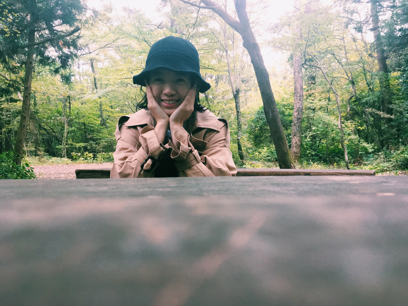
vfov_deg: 48.2
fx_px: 342
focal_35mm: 29
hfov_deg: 61.7
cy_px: 153
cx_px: 204
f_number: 2.2
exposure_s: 1/30
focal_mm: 4.15
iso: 100
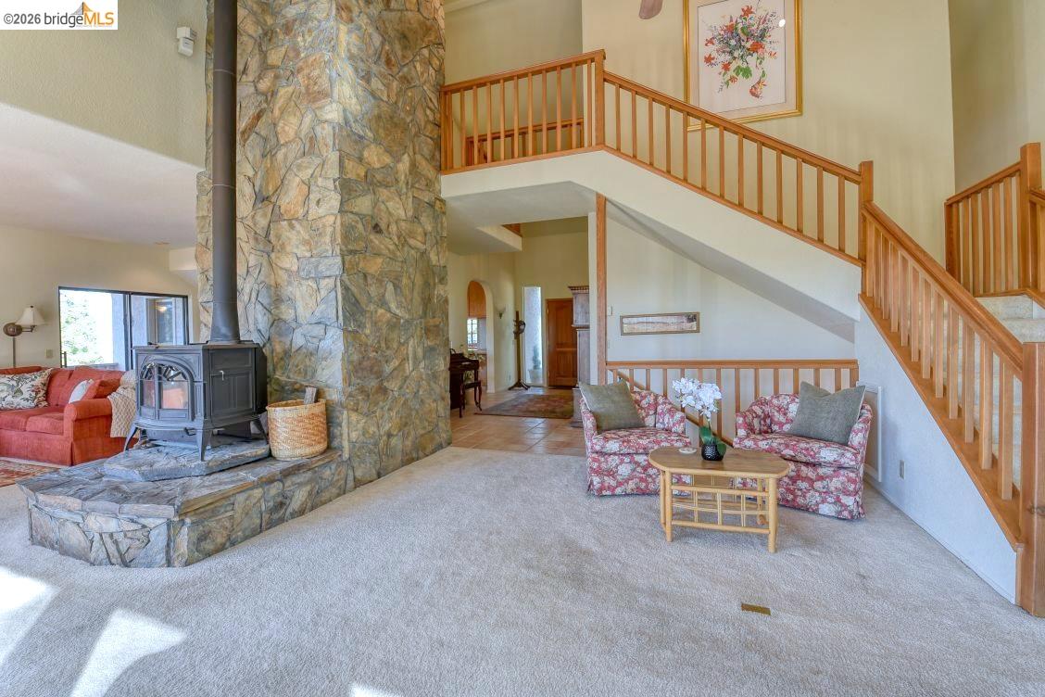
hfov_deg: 100.4
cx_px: 522
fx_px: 435
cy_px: 348
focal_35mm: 15
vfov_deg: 77.3
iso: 400
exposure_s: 1/13
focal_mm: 15
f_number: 11
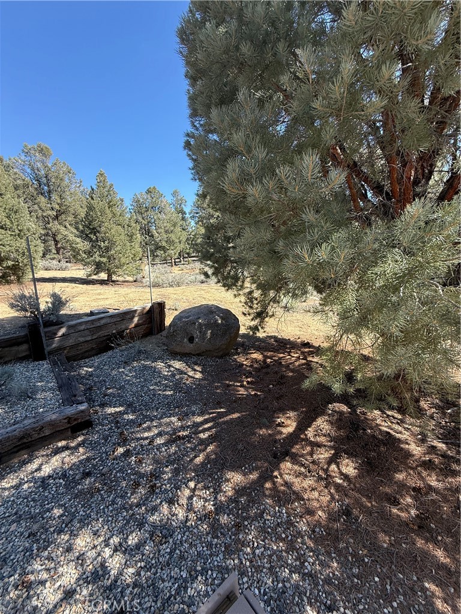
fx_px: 249
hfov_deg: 85.7
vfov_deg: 102.1
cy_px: 307
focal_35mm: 14
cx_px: 230
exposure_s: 1/490
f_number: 2.2
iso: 64
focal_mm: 2.22
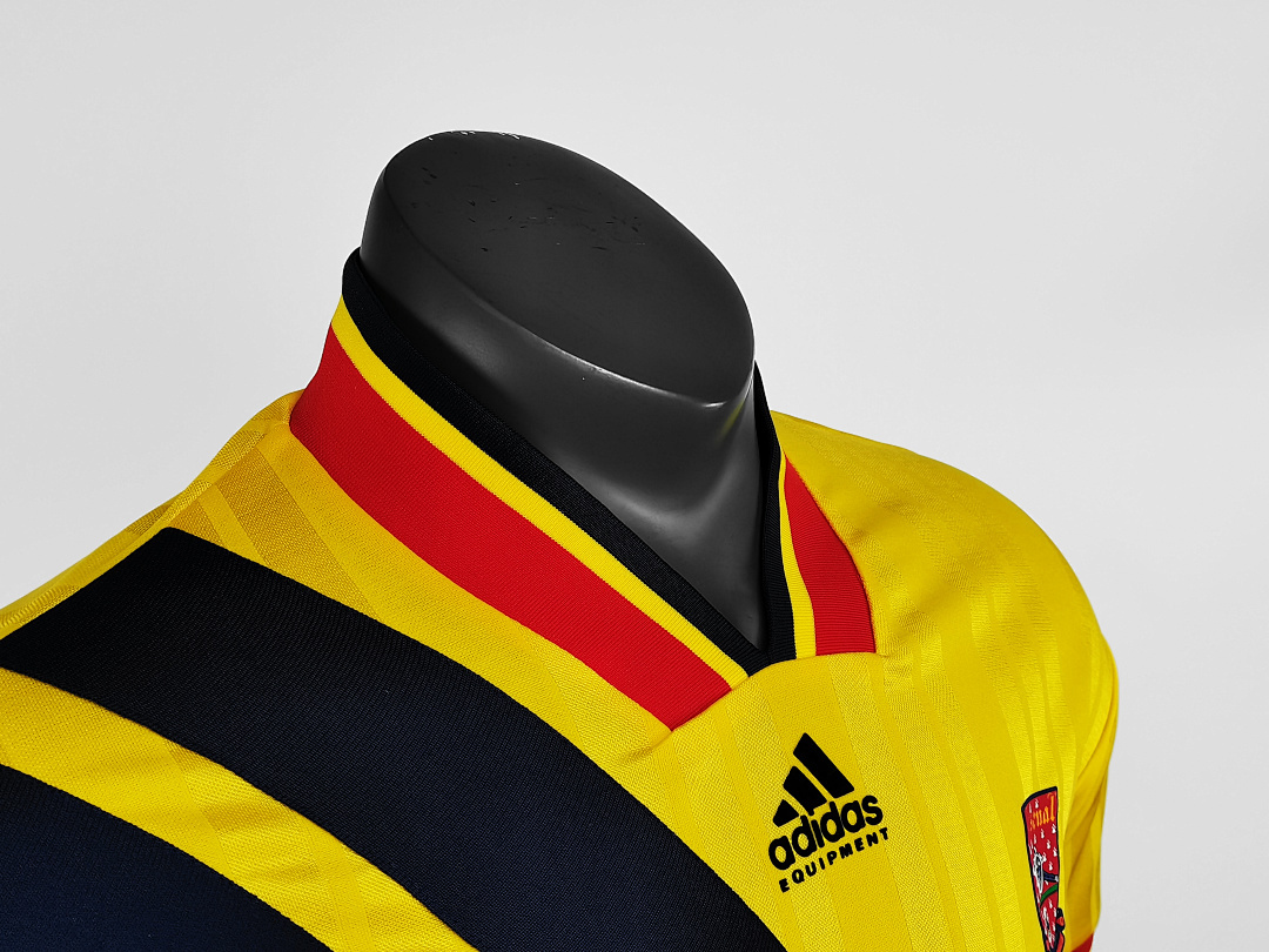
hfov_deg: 43.9
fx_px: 1576
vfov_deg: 33.6
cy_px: 476
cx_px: 634
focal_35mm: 43
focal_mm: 5.58
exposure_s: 1/120
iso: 160
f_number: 1.8
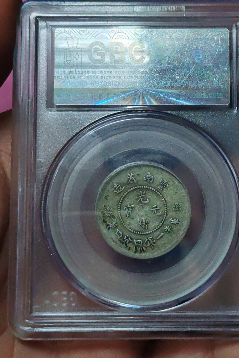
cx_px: 153
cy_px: 180
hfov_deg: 20.9
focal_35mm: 65
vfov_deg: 31.0
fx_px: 647
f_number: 1.9
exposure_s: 1/100
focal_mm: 6.12
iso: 1000
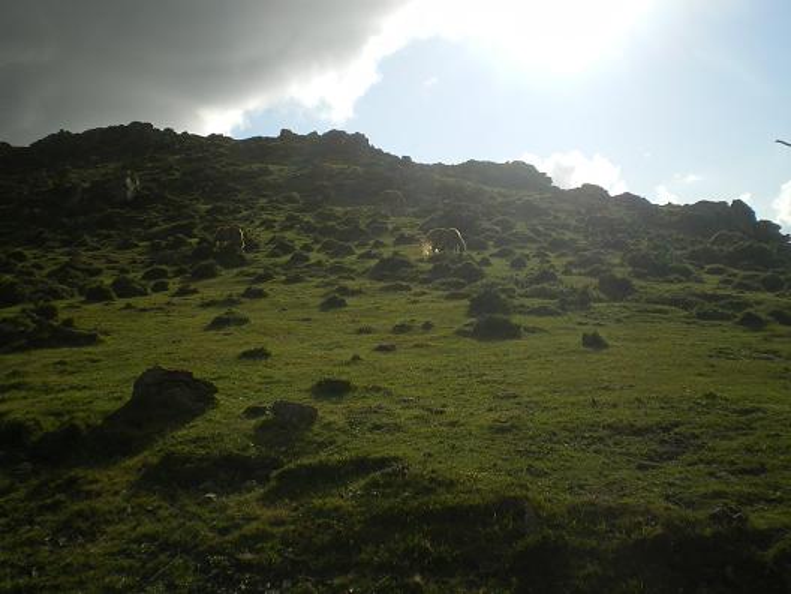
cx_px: 396
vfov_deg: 37.7
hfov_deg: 49.0
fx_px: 868
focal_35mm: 38
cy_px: 297
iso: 64
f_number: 4.6
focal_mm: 6.3
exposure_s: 1/800
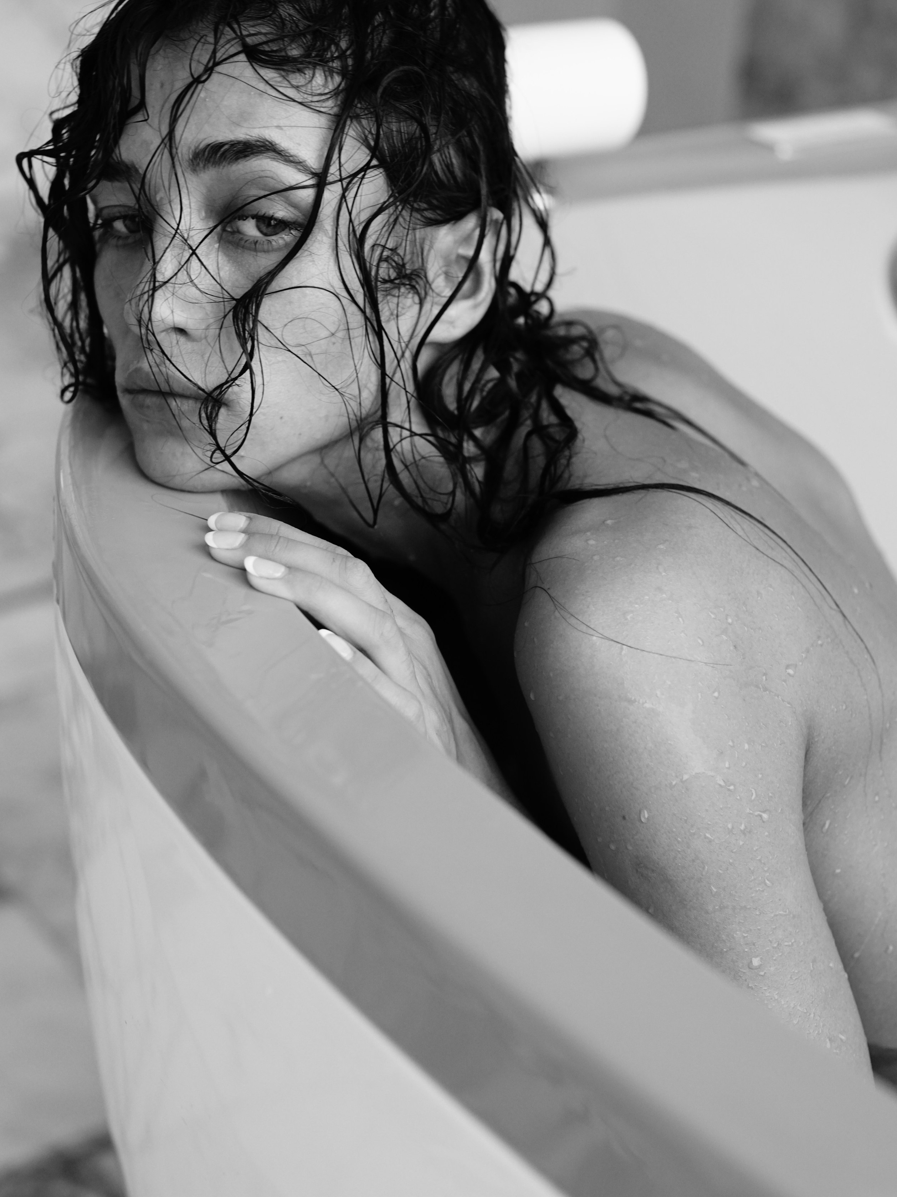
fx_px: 1900
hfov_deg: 26.6
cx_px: 451
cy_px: 570
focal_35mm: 55
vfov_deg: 34.9
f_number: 3.2
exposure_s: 1/160
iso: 1600
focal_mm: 50
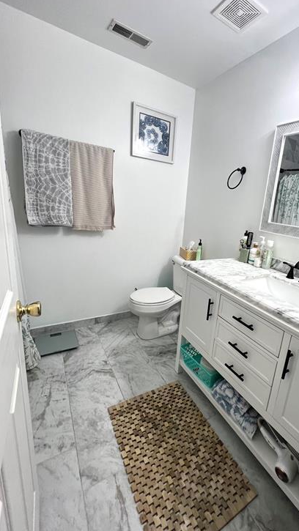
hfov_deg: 68.7
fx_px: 211
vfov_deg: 103.0
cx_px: 198
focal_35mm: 15
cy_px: 262
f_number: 1.8
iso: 100
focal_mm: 1.57
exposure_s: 1/120
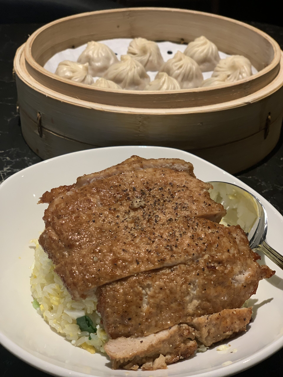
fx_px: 567
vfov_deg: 36.8
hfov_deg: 28.0
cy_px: 188
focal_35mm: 52
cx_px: 142
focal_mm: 6
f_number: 2.4
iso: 160
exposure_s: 1/56
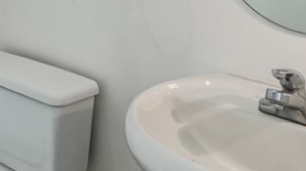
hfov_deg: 35.3
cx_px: 22
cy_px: -81
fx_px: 446
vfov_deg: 19.2
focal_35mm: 55
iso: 1600
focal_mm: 16
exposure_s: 1/20
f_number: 8
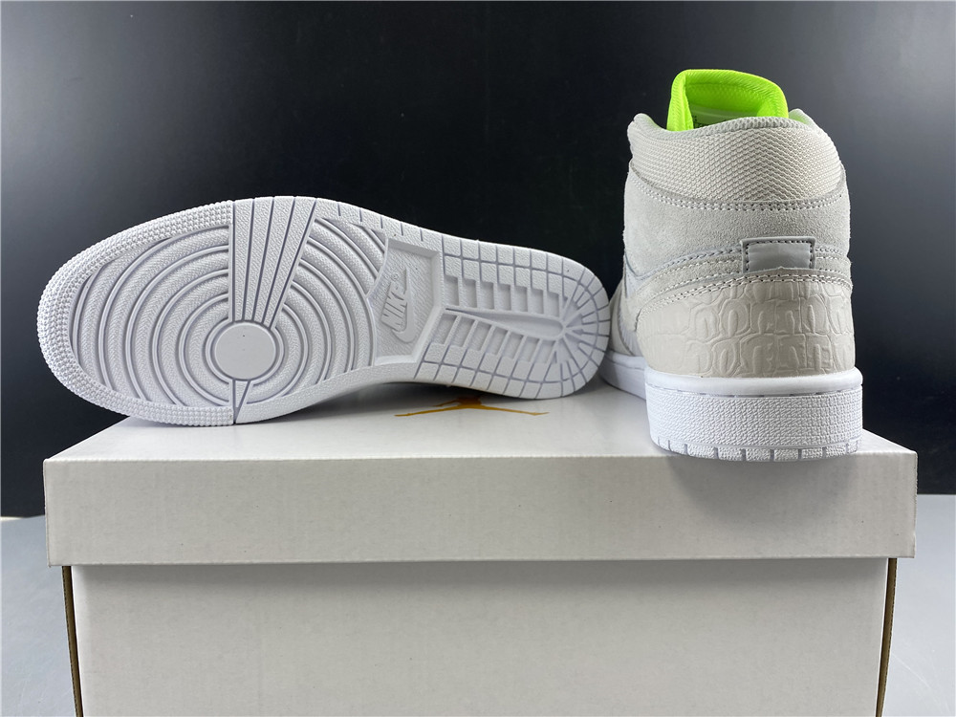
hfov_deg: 67.3
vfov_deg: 53.1
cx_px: 478
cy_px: 358
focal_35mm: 26
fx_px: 718
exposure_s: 1/100
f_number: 1.8
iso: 50
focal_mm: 4.25
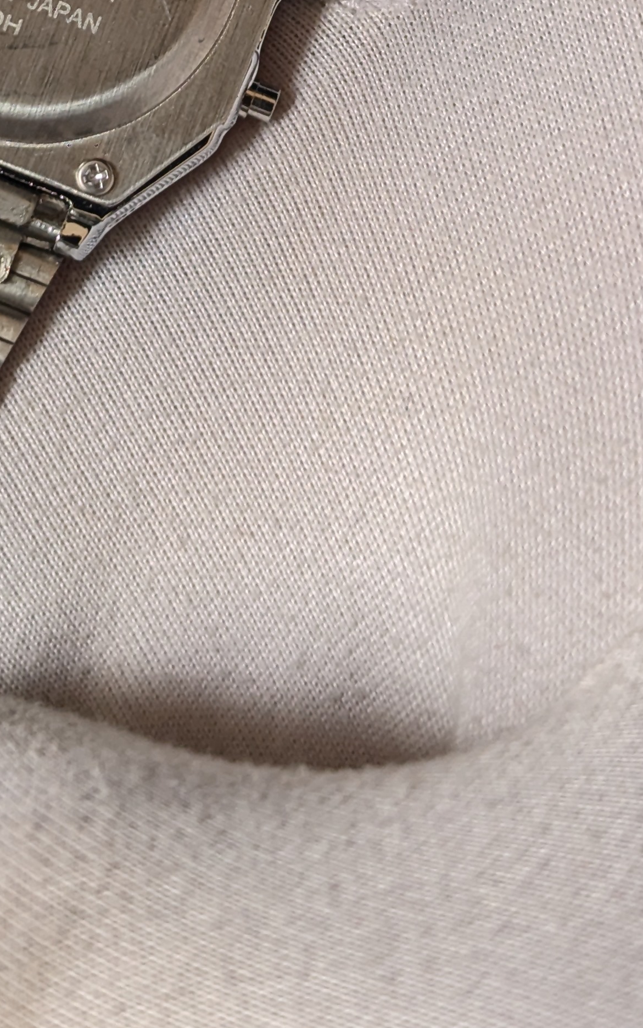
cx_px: 31
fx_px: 3112
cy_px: -41
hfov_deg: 11.7
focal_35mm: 111
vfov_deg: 18.2
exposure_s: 1/150
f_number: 1.85
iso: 47
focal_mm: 6.81
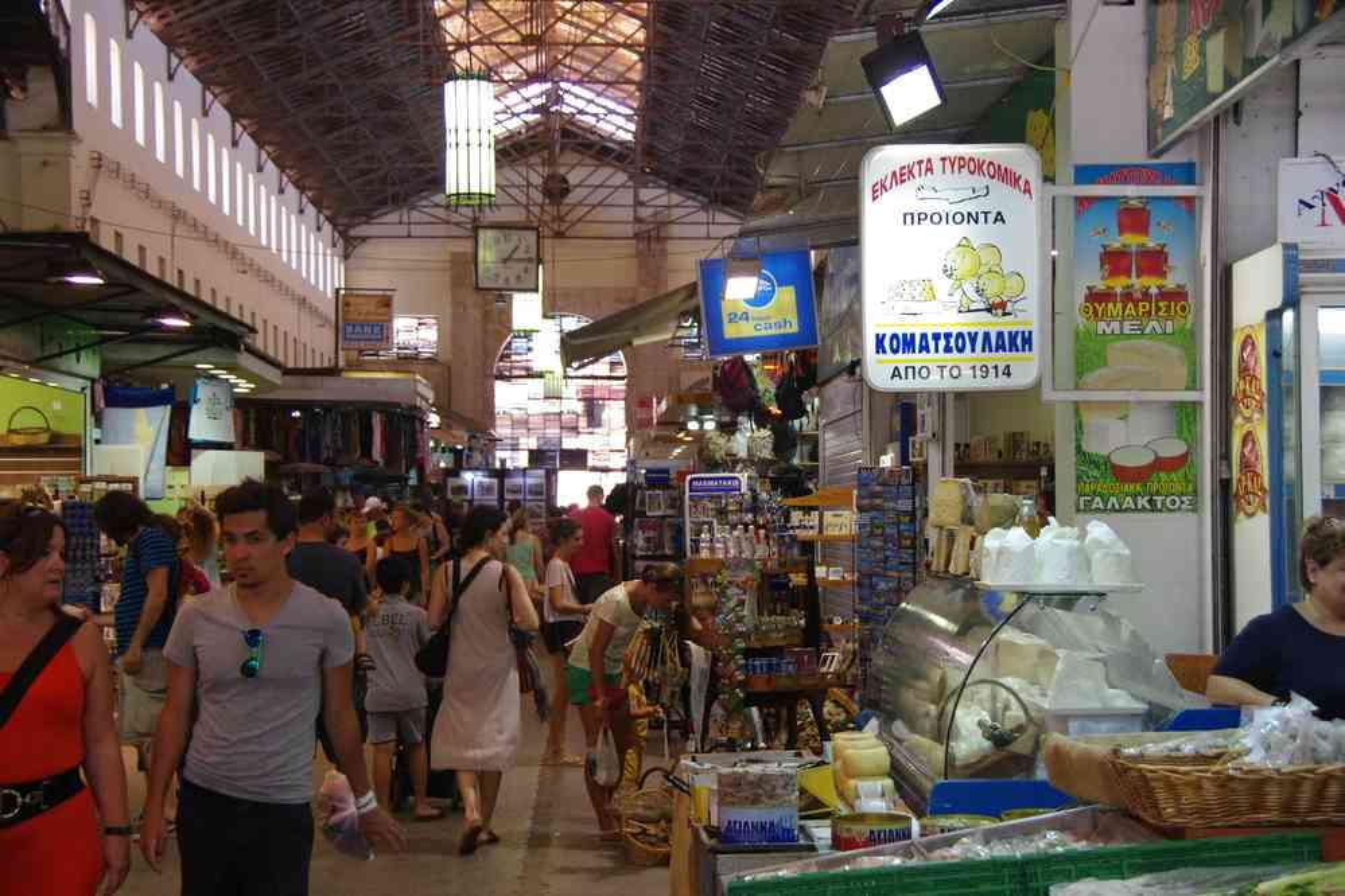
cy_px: 448
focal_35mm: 72
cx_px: 672
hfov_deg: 28.1
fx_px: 2690
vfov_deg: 18.9
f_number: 5.6
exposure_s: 1/80
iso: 3200
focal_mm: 47.5
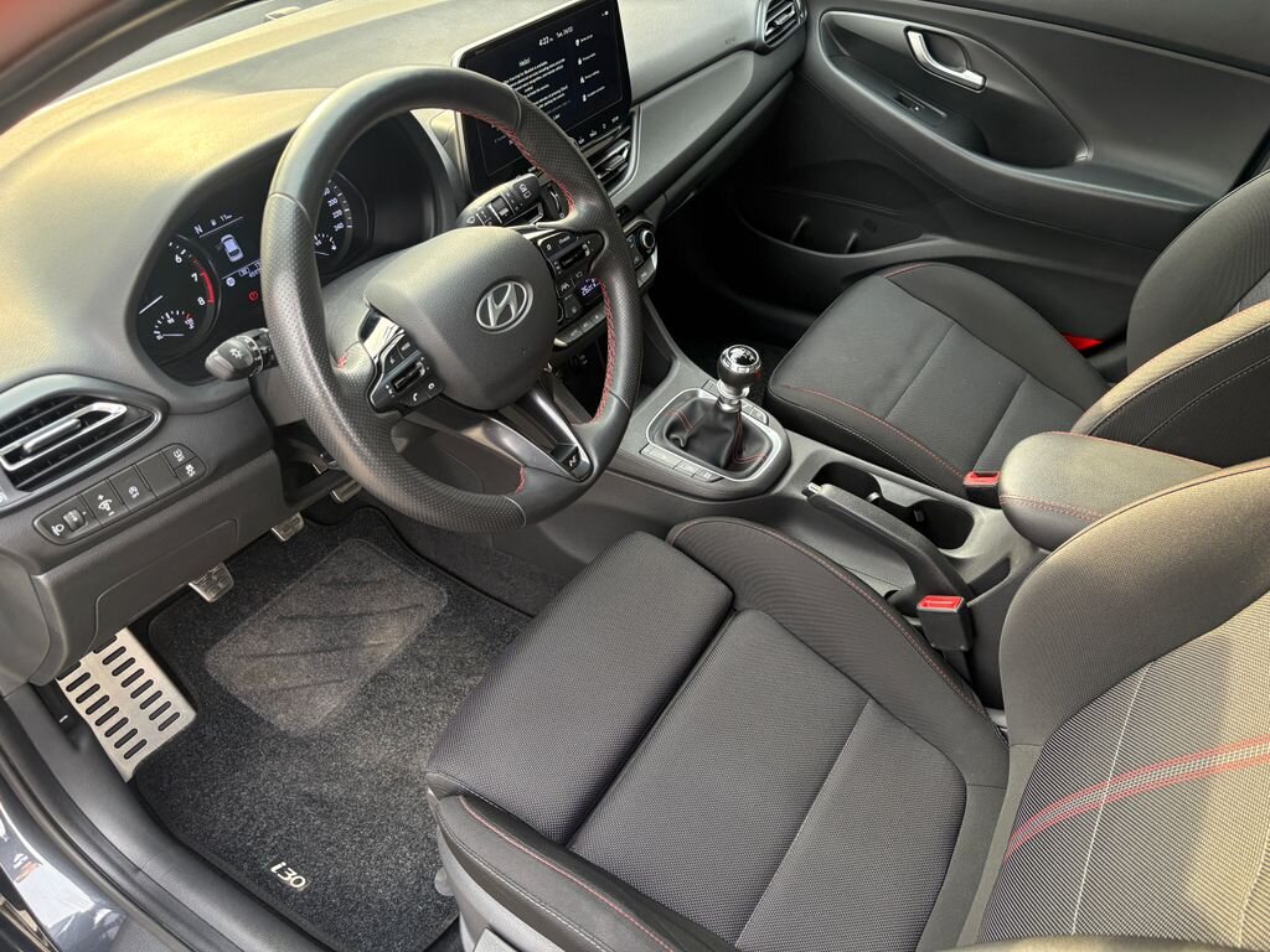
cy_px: 476
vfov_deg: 53.1
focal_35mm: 26
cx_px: 635
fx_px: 954
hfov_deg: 67.3
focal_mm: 5.96
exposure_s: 1/92
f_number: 1.6
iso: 125
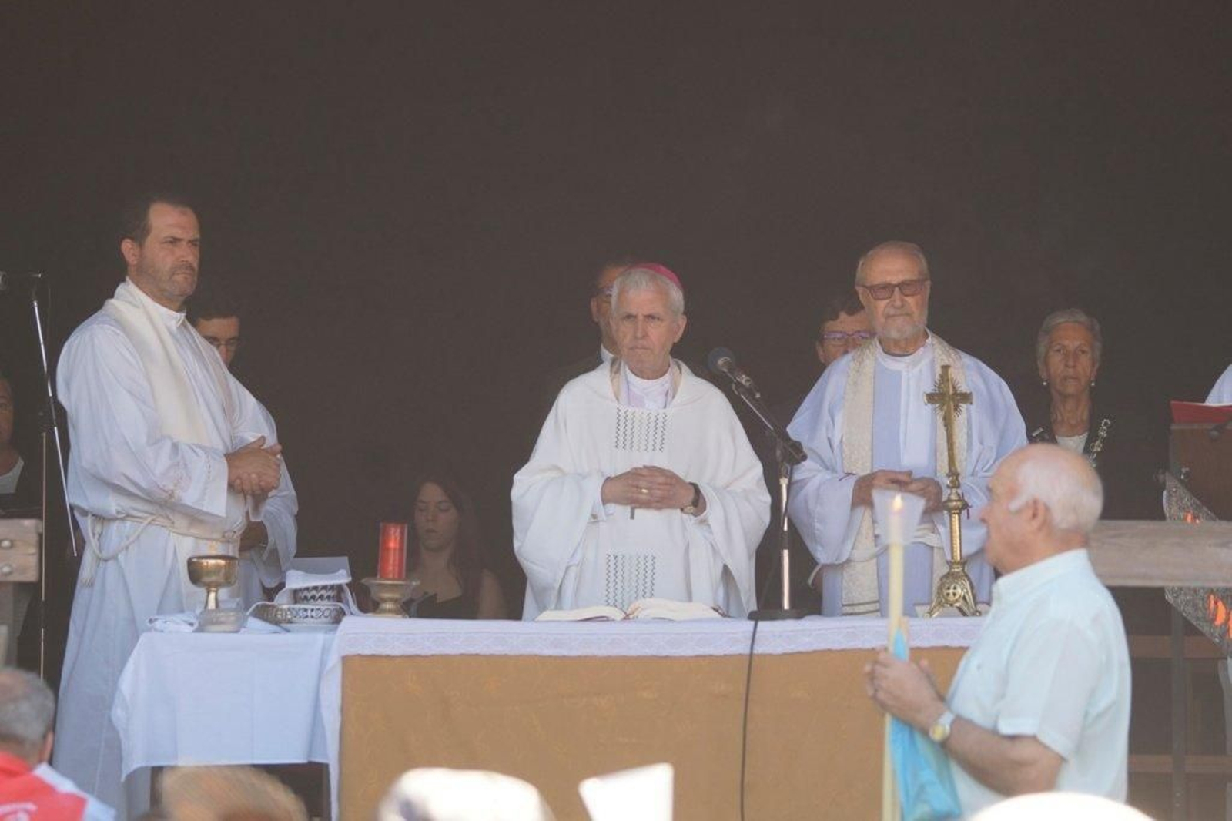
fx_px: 6928
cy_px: 410
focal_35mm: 202
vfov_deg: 6.8
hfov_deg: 10.2
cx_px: 616
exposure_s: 1/250
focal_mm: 135
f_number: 5
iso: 400
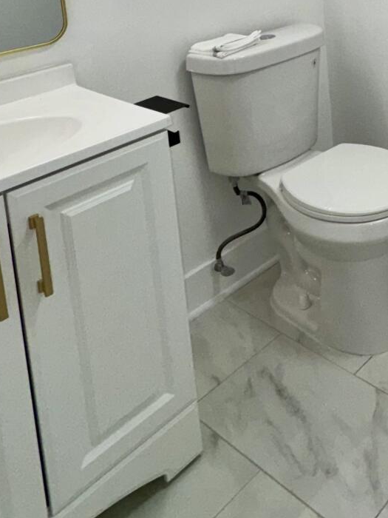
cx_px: 474
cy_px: -56
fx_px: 598
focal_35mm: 40
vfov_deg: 38.5
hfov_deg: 30.2
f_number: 2.2
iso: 64
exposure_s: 1/122
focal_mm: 2.22
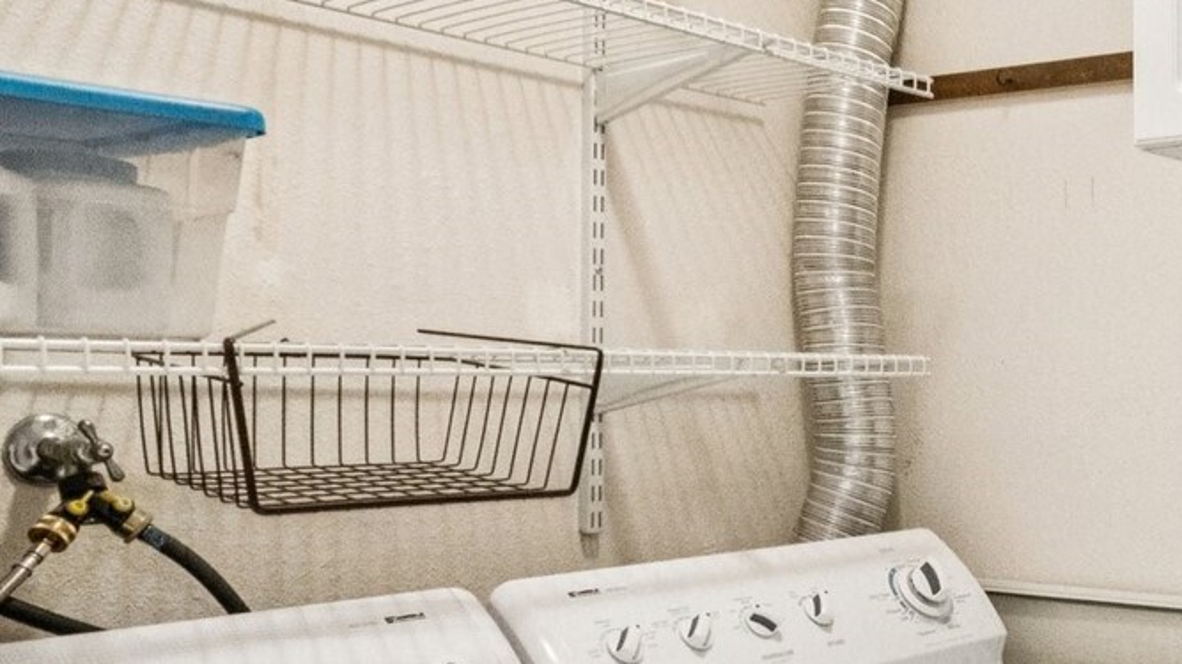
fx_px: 1504
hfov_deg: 38.4
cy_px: 394
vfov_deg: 24.9
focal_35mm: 48
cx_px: 1163
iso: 5000
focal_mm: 12
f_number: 9
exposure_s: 1/30
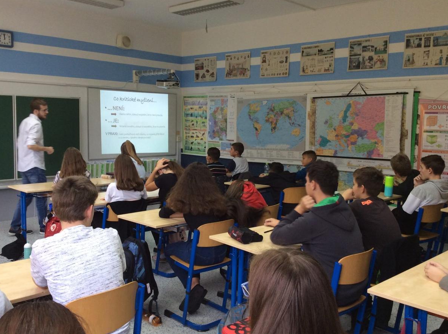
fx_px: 465
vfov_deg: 39.6
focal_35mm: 36
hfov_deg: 51.4
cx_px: 219
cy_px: 166
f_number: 2.4
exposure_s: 1/25
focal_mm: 3.3
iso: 50
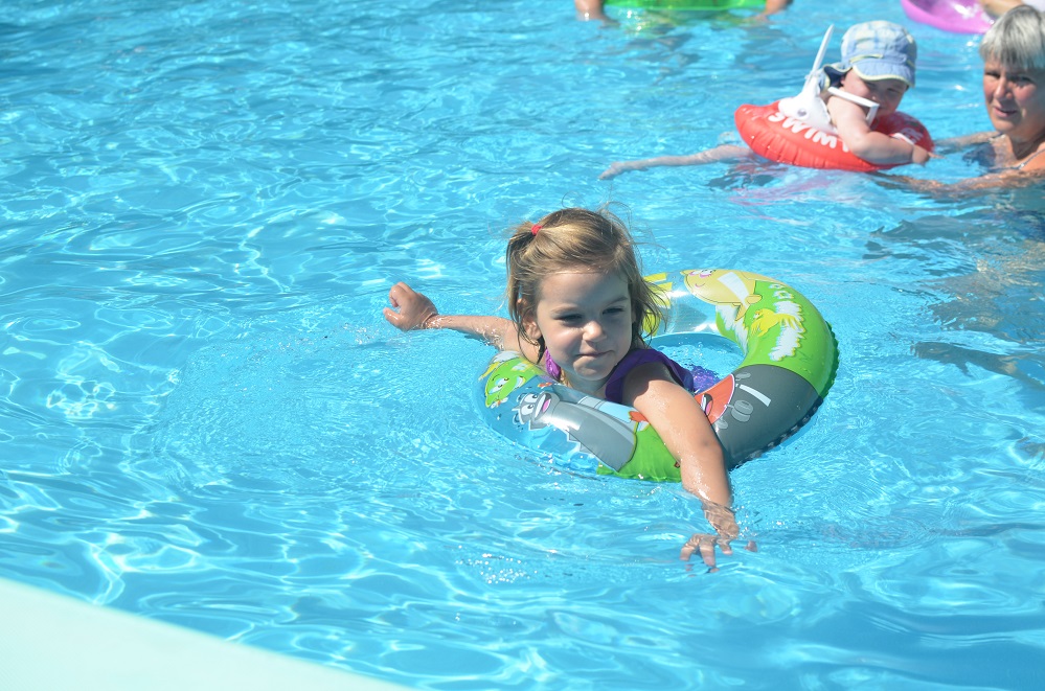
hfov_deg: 37.9
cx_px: 522
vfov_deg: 25.6
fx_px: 1520
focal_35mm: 52
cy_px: 346
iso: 125
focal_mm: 35
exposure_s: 1/1000
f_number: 4.5
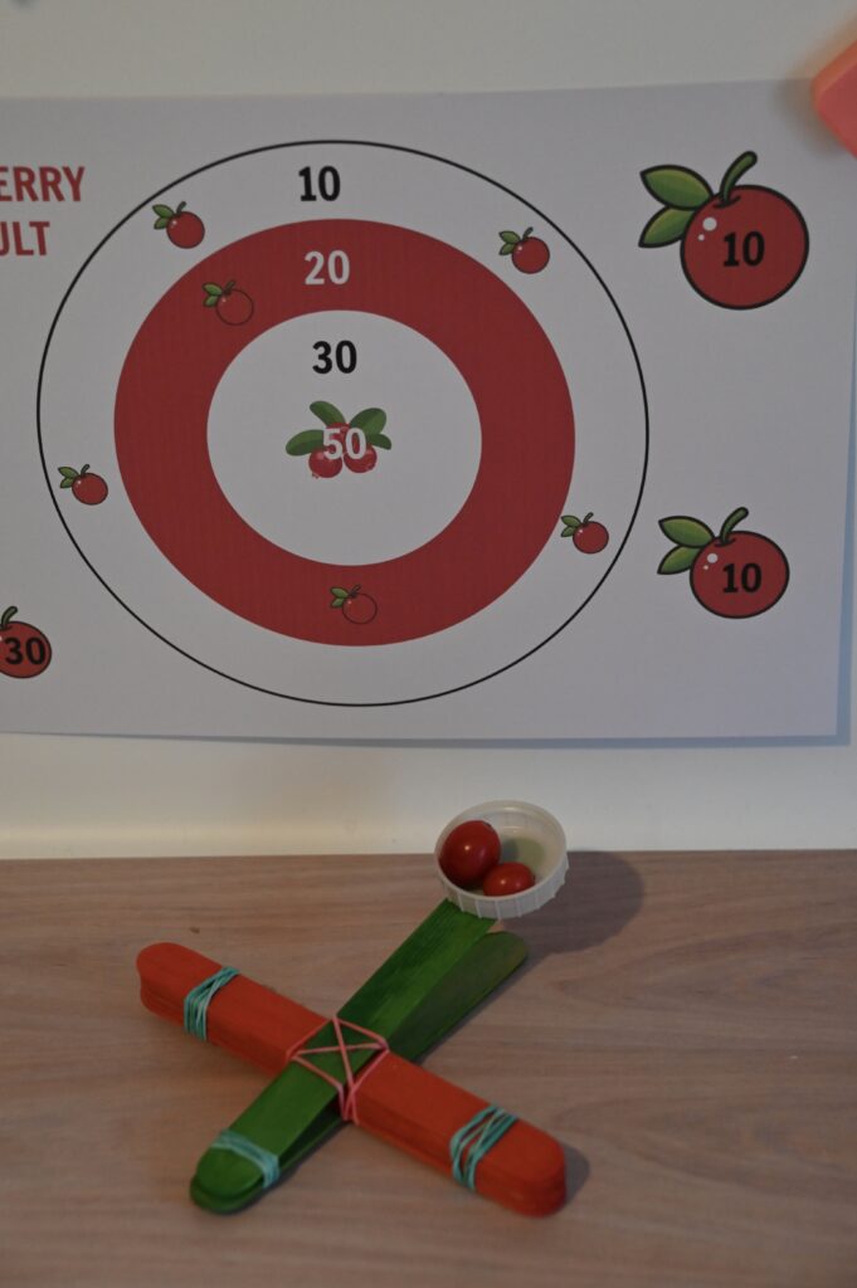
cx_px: 428
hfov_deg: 19.4
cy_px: 644
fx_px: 2504
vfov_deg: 28.9
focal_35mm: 70
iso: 3200
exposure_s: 1/125
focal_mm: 70
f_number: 5
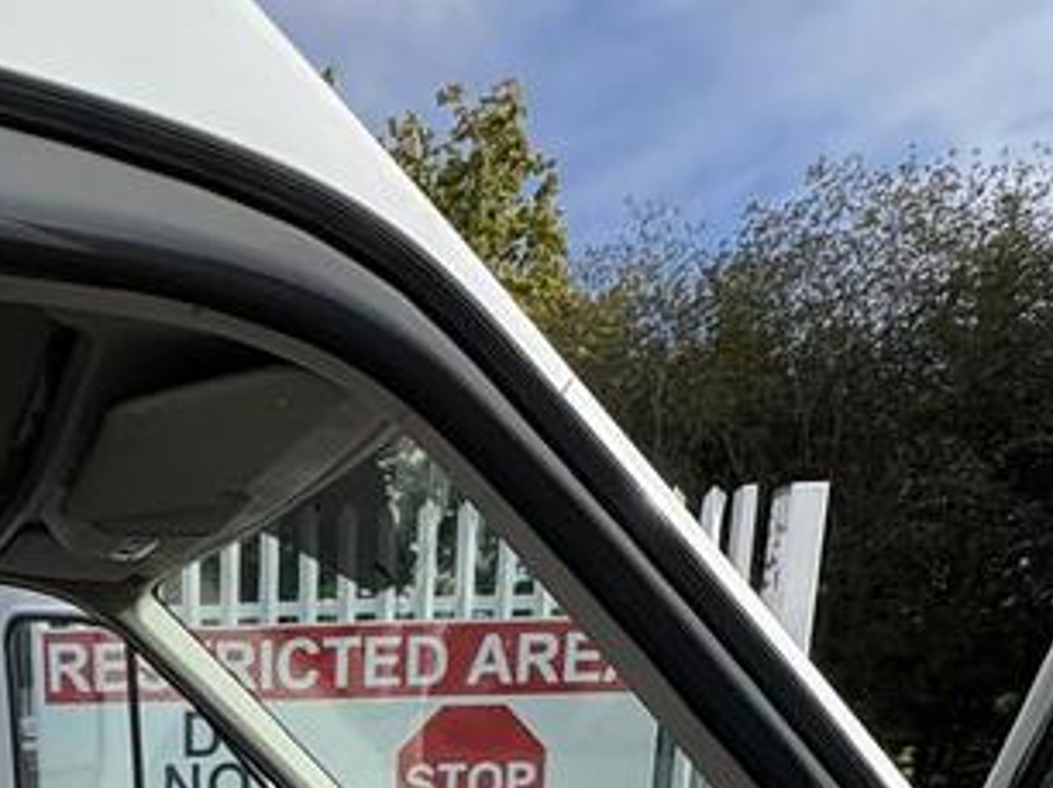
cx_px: 127
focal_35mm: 41
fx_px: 1246
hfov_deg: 42.4
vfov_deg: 26.9
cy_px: 1129
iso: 64
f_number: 2.2
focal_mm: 2.22
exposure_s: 1/2208
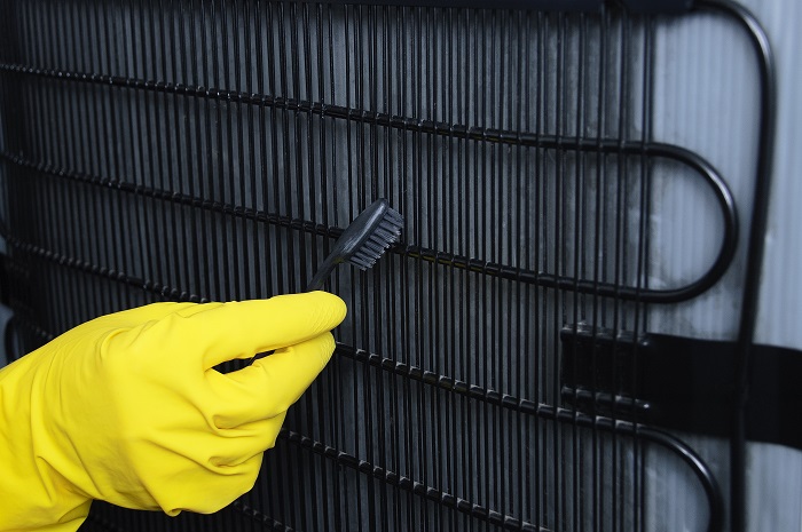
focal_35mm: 51
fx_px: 1135
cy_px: 266
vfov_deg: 26.4
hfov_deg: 38.9
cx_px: 401
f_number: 5.6
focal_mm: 34
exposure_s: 1/125
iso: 200
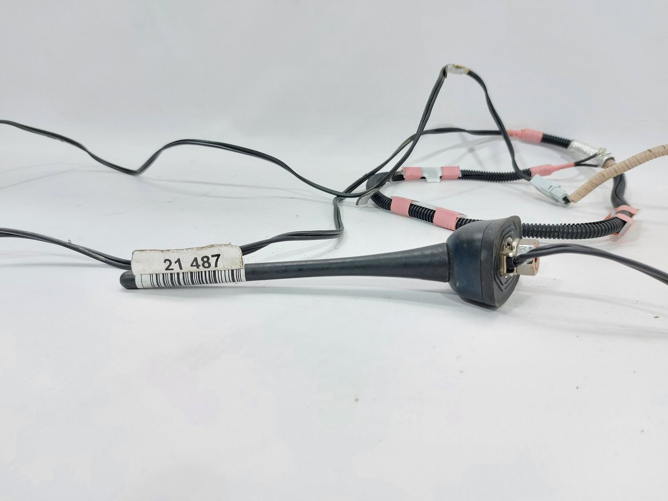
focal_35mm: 24
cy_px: 250
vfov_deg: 56.8
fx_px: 463
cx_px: 334
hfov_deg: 71.6
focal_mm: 5.23
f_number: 1.8
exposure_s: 1/50
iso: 100
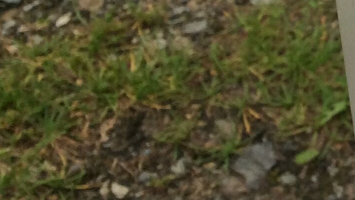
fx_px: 1186
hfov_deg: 16.2
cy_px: -49
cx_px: 447
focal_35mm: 126
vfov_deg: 9.5
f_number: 2.4
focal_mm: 3.3
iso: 40
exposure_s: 1/100
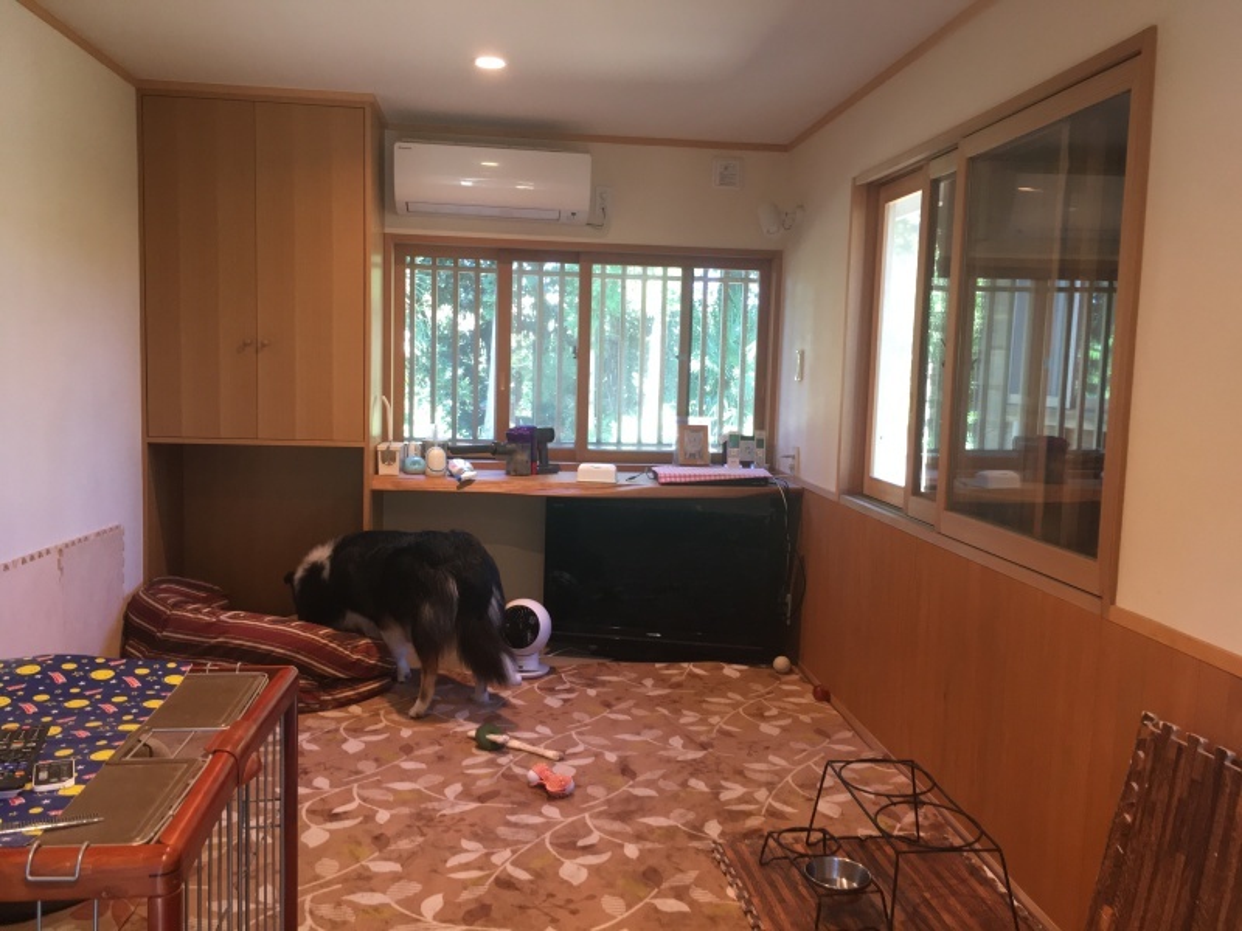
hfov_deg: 61.7
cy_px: 466
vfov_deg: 48.2
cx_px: 621
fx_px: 1041
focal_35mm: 29
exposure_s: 1/30
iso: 100
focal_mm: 4.15
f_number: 2.2
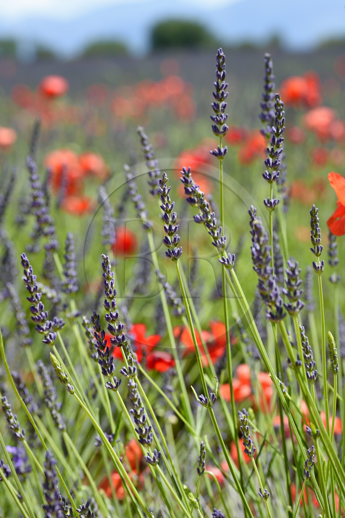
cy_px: 259
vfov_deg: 17.6
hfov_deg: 11.8
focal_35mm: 116
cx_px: 172
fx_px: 1669
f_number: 10
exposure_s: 1/160
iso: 200
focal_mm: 116
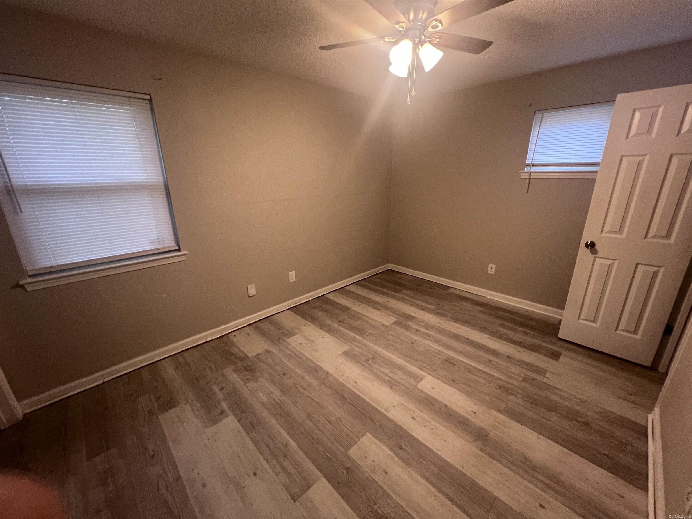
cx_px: 346
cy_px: 260
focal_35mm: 13
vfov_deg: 89.9
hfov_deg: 106.2
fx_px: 260
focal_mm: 1.57
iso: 200
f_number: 1.8
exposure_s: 1/60
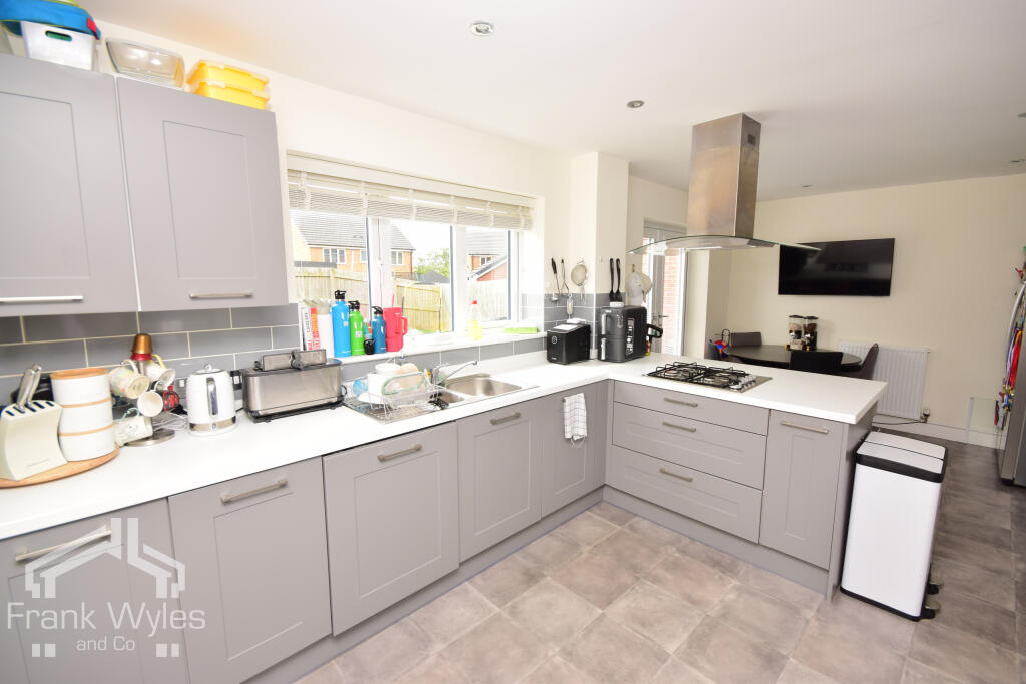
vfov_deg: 77.3
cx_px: 513
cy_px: 342
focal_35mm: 15
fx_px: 428
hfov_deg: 100.4
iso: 320
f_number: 10
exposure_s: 1/60
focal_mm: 10
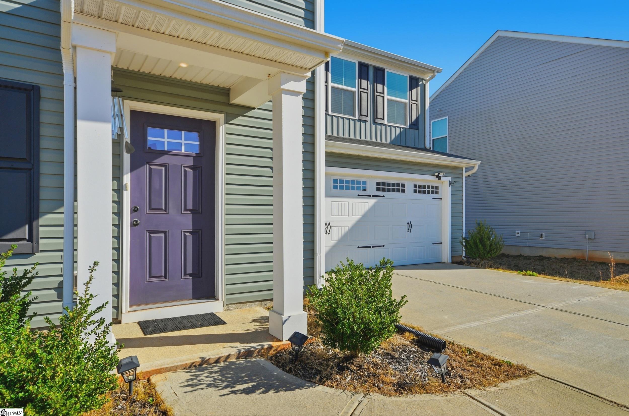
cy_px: 208
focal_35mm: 22
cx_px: 314
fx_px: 392
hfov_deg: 77.4
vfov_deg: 55.9
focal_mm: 15
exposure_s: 1/1250
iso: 250
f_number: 9
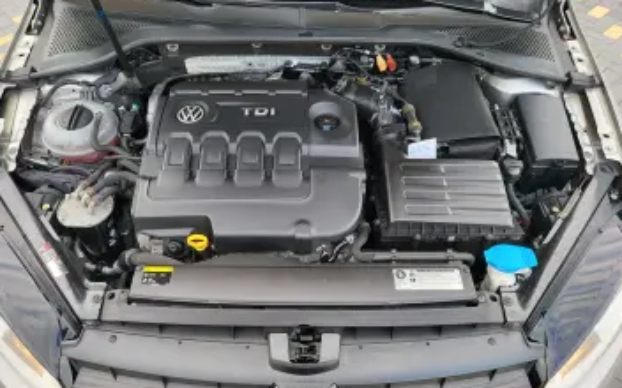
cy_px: 213
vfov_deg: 47.5
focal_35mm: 26
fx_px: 441
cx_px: 309
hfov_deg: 70.4
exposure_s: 1/100
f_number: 1.8
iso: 40
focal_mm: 5
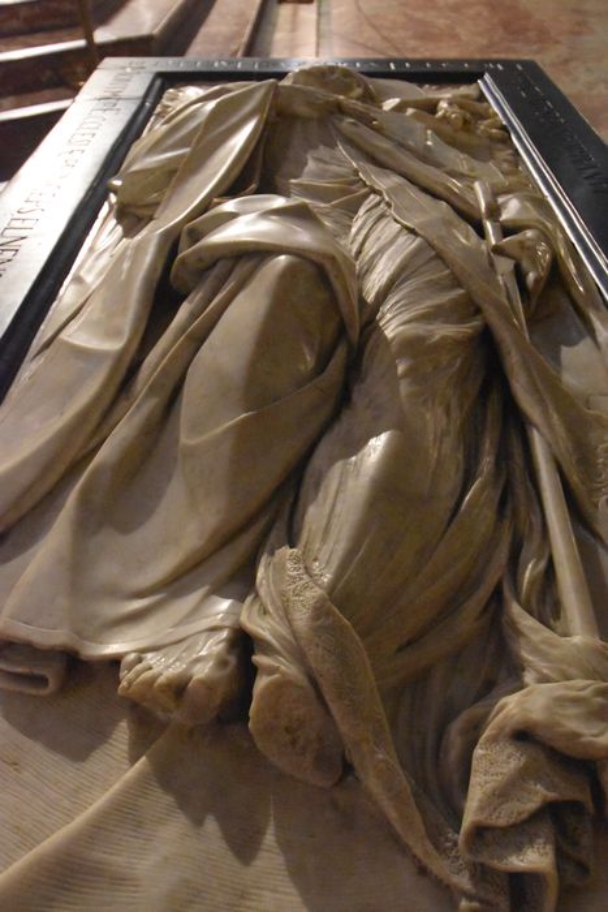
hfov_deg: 36.9
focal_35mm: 36
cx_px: 304
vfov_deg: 53.1
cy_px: 456
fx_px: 911
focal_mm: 24
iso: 12800
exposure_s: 1/40
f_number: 4.5
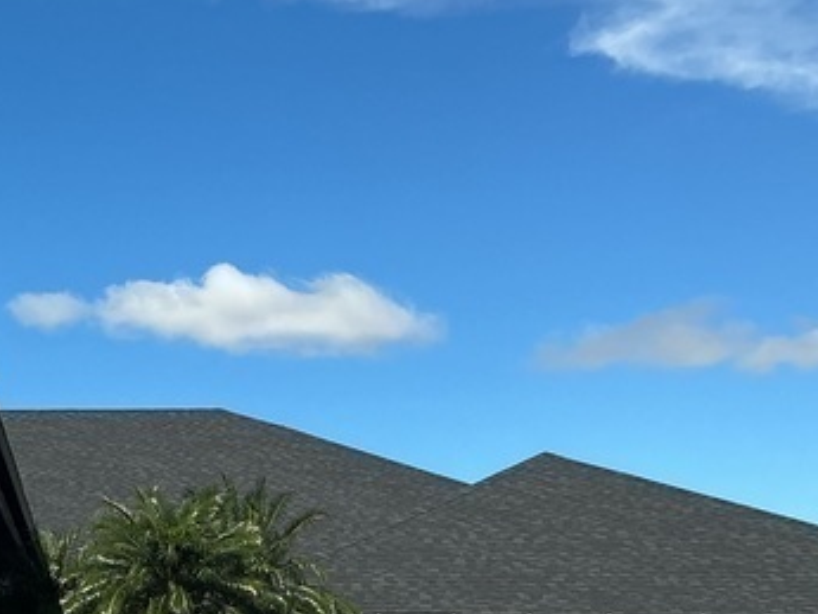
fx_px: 2033
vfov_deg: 16.8
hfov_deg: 22.0
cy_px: 638
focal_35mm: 86
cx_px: 21
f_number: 1.8
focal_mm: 3
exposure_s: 1/2141
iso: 25
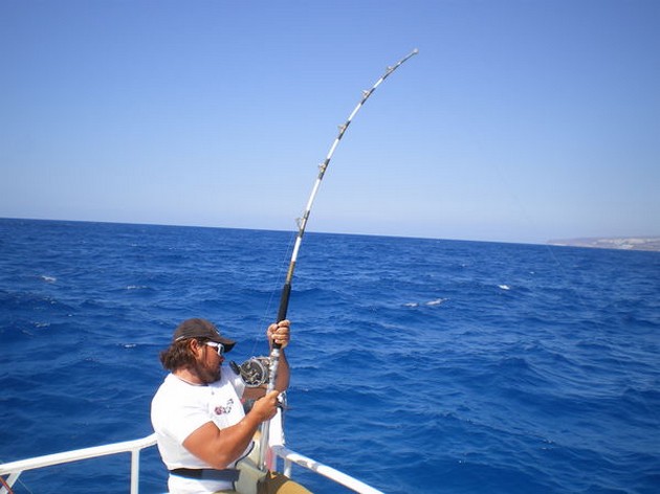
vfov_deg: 39.6
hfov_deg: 51.4
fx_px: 686
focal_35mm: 36
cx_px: 330
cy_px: 247
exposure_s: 1/400
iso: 50
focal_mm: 6.3
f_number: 4.6
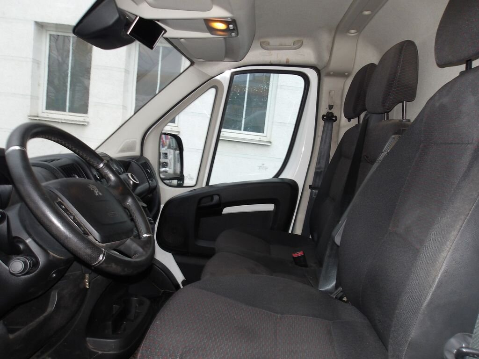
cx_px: 240
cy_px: 180
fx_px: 374
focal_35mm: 27
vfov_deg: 51.4
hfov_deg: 65.3
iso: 200
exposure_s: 1/23
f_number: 3
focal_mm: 4.9
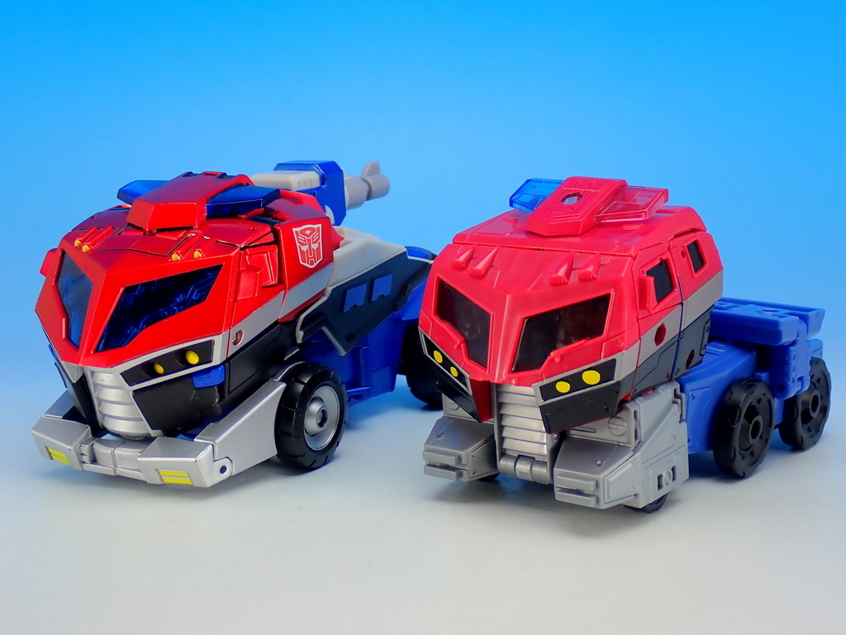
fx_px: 1320
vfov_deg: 27.0
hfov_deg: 35.5
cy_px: 318
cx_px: 423
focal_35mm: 54
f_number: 3.3
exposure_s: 1/20
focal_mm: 9.65
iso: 100
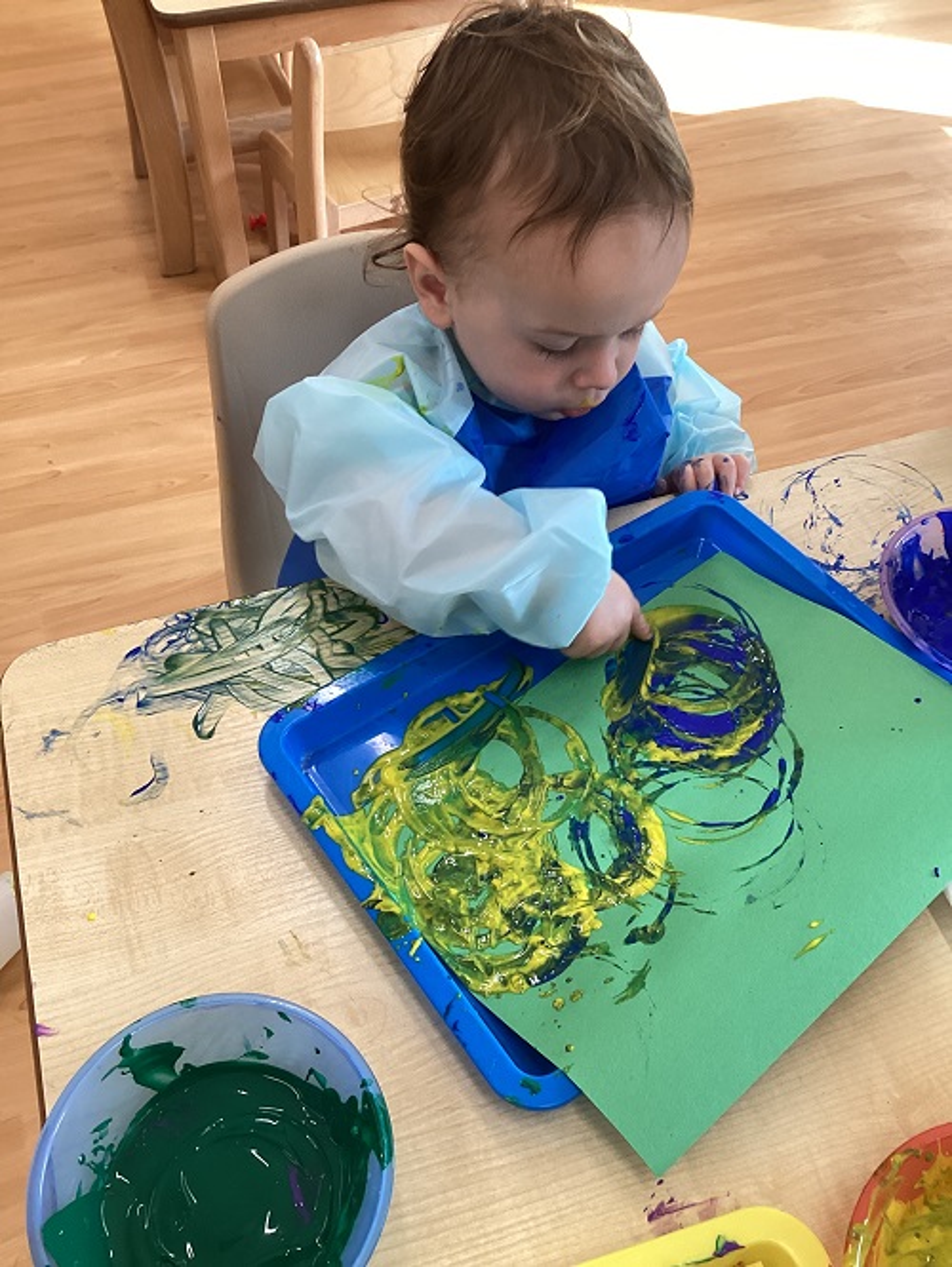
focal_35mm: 31
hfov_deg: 45.5
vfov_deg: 58.3
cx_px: 476
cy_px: 634
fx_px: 1136
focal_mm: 3.3
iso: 100
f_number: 2.4
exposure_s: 1/50
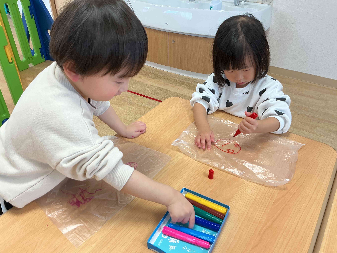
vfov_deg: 48.2
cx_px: 168
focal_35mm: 29
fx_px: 282
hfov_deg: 61.7
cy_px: 126
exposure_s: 1/120
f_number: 1.8
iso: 32
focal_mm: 3
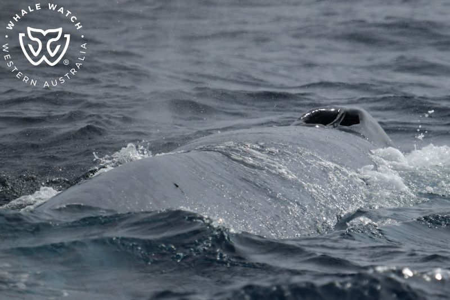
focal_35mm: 600
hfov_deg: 3.4
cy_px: 150
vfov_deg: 2.3
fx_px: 7498
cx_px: 225
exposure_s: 1/8000
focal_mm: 600
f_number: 6.3
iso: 800
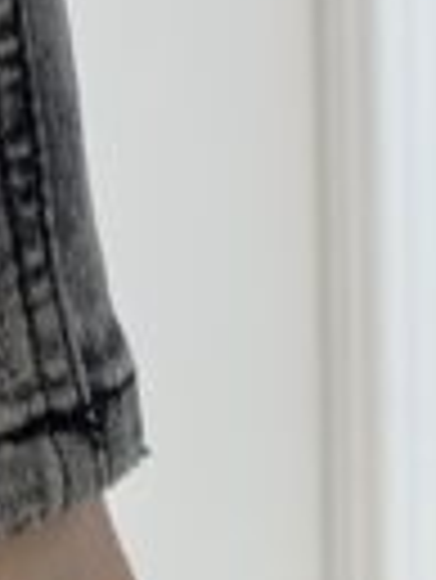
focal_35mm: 298
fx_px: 4996
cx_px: 499
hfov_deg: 5.0
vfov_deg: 6.4
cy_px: 1223
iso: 100
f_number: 1.78
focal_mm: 6.86
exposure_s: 1/100
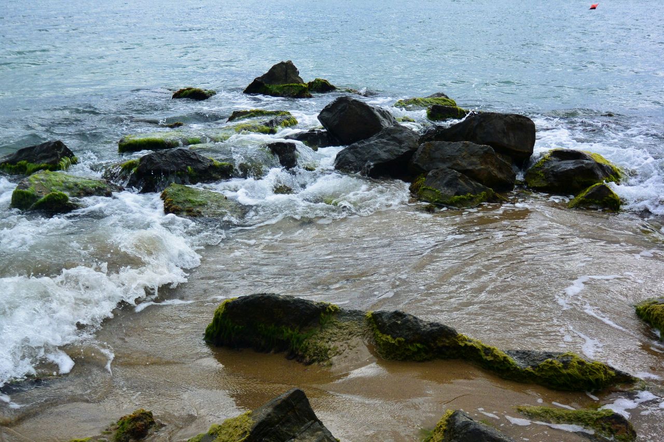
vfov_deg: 31.9
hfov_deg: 46.4
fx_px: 775
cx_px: 332
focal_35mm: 42
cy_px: 221
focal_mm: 15.7
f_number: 5
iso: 160
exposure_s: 1/800
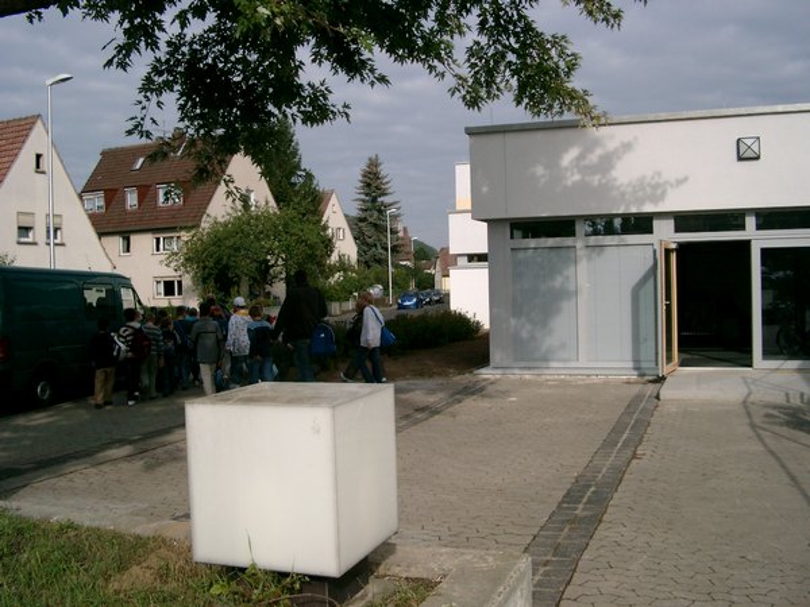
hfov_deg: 50.1
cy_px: 304
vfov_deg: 38.7
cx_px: 405
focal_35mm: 37
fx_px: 866
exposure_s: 1/1000
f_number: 5
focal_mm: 7.6
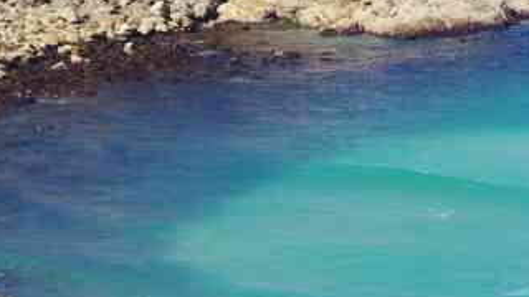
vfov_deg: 3.5
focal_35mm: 343
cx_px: 606
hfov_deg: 6.3
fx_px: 4811
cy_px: -119
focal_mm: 70
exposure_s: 1/100
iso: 400
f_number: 8
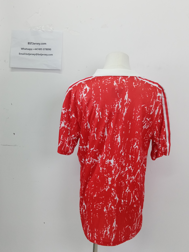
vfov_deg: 67.3
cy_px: 126
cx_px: 94
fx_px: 189
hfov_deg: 53.1
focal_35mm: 26
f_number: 1.8
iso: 146
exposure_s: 1/100
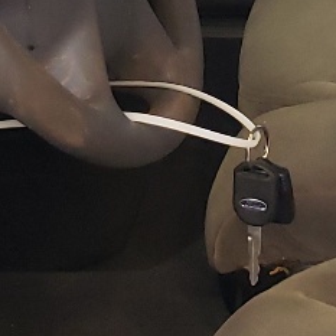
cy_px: 49
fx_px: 1735
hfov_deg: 11.0
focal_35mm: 158
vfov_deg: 11.0
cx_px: 252
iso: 225
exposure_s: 1/60.2
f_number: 1.5
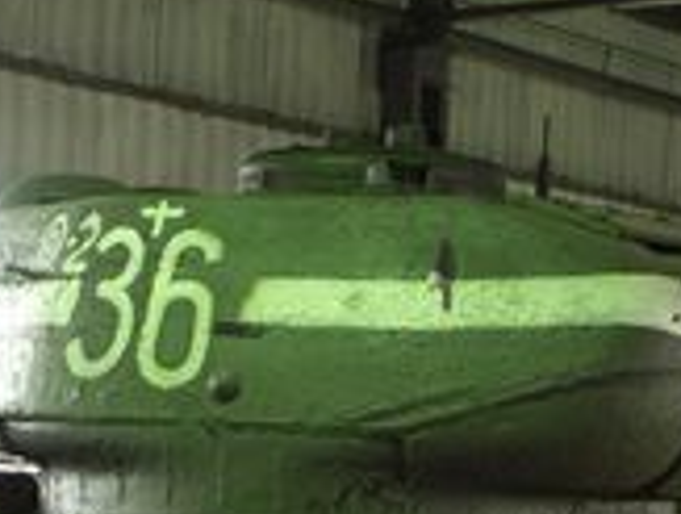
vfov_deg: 12.4
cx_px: 368
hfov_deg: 16.4
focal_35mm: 120
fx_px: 2366
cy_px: 364
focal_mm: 12.7
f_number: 3.2
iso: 160
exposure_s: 1/8
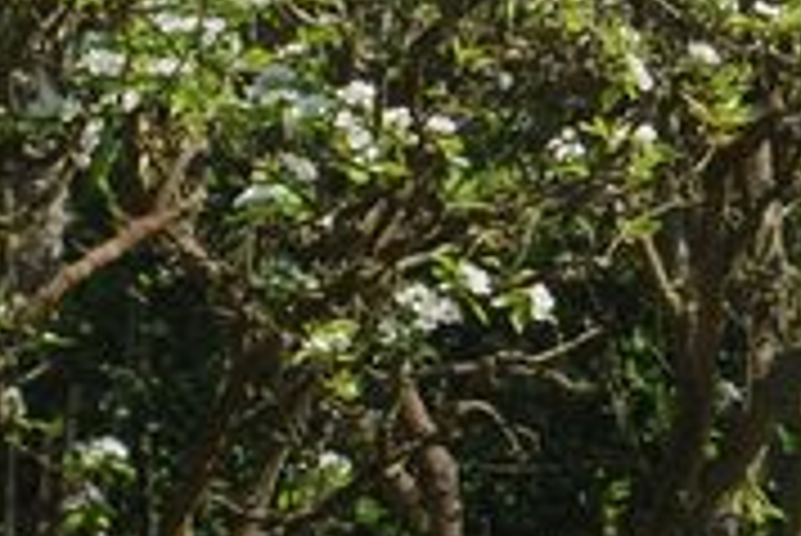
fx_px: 12411
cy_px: -696
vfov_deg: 2.5
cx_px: 2043
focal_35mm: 557
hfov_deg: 3.6
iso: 100
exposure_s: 1/160
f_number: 8
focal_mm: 55
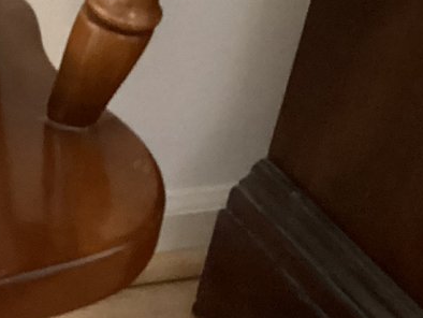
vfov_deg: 12.2
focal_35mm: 119
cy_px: 369
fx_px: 1455
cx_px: -366
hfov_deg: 14.4
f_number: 2.4
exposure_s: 1/25
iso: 640
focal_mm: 3.3
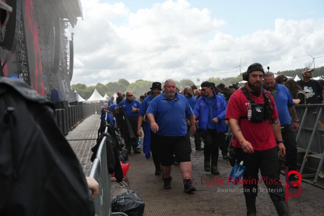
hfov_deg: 40.0
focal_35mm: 50
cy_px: 108
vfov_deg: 27.3
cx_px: 162
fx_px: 445
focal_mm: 33
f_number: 8
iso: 100
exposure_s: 1/200
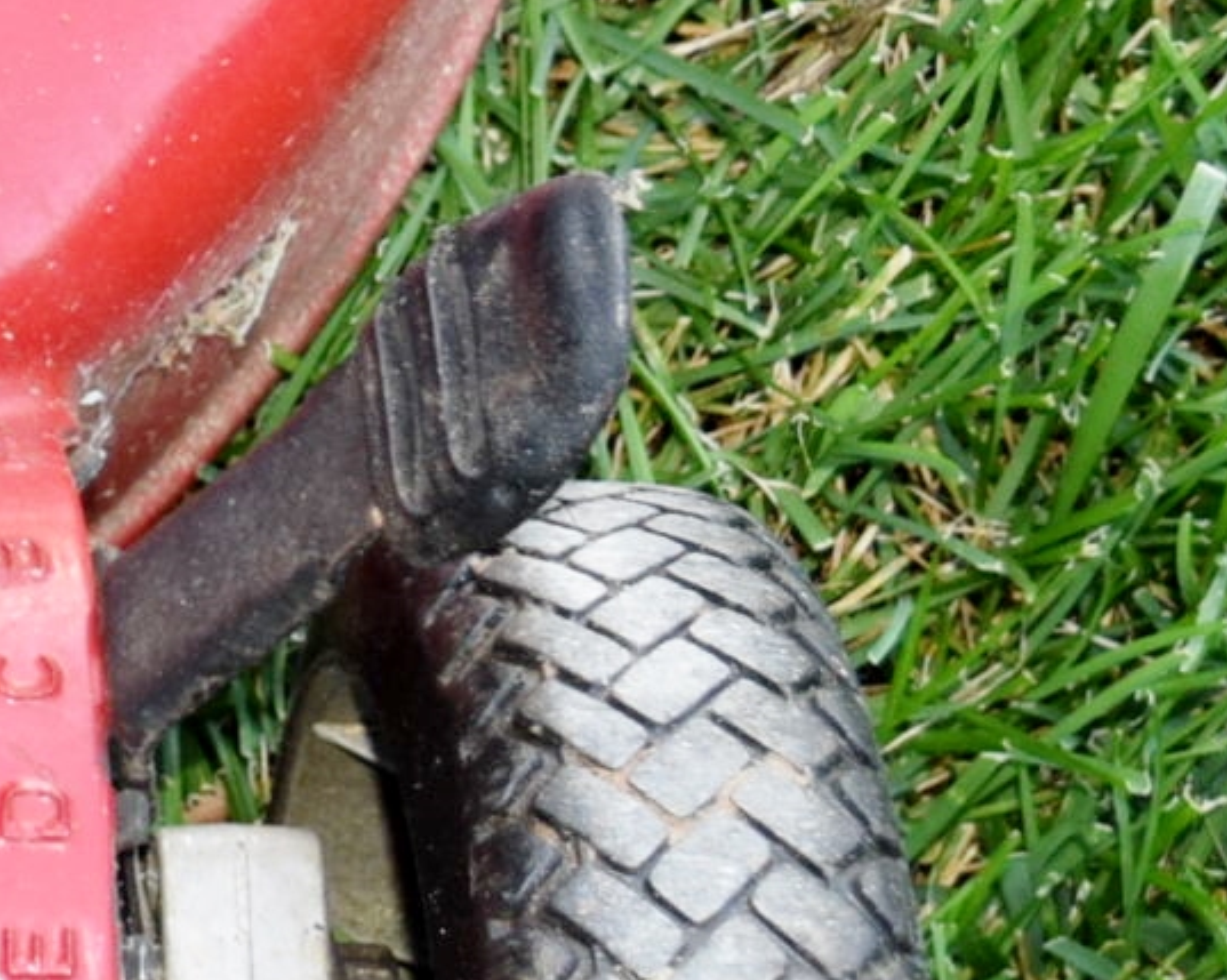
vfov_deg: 7.0
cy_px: -224
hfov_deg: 8.3
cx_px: -1318
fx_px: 7985
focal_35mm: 220
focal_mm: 28
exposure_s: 1/100
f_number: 5
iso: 800
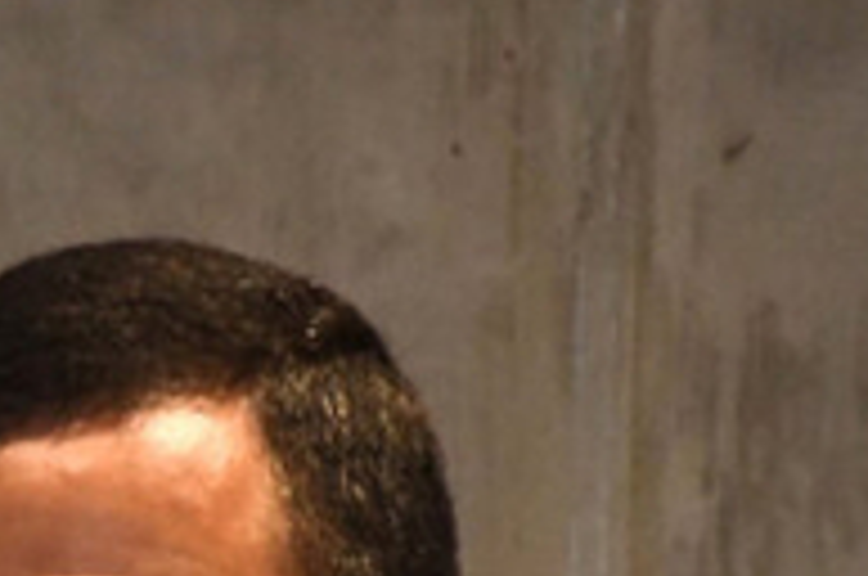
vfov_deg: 0.8
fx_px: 40439
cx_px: -582
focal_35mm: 1680
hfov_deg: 1.2
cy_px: 1267
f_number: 6.3
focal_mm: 300
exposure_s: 1/125
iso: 10000
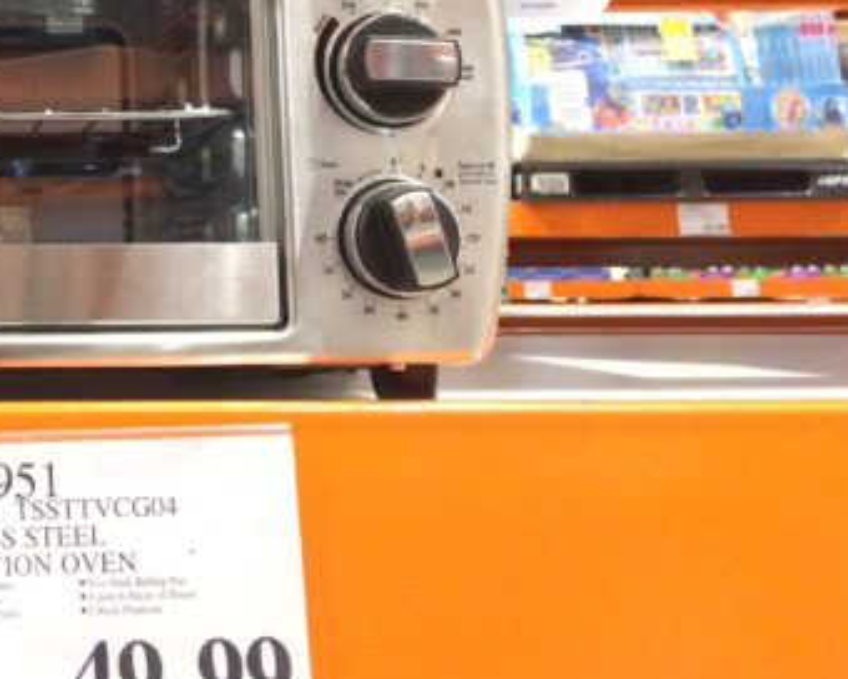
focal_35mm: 64
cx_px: -57
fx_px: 1606
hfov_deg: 27.4
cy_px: 17
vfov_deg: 23.0
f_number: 2.2
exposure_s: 1/30
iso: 250
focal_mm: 4.15
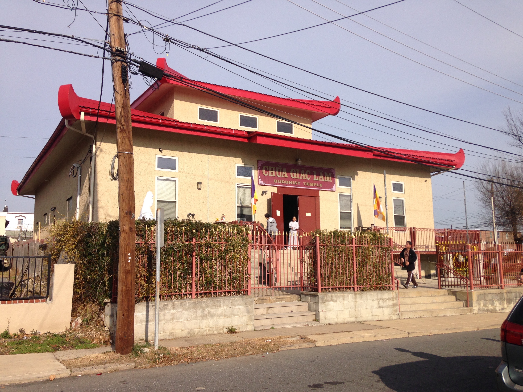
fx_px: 499
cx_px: 262
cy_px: 196
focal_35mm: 33
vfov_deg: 42.9
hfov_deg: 55.4
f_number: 2.4
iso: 50
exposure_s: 1/2008
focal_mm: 4.12
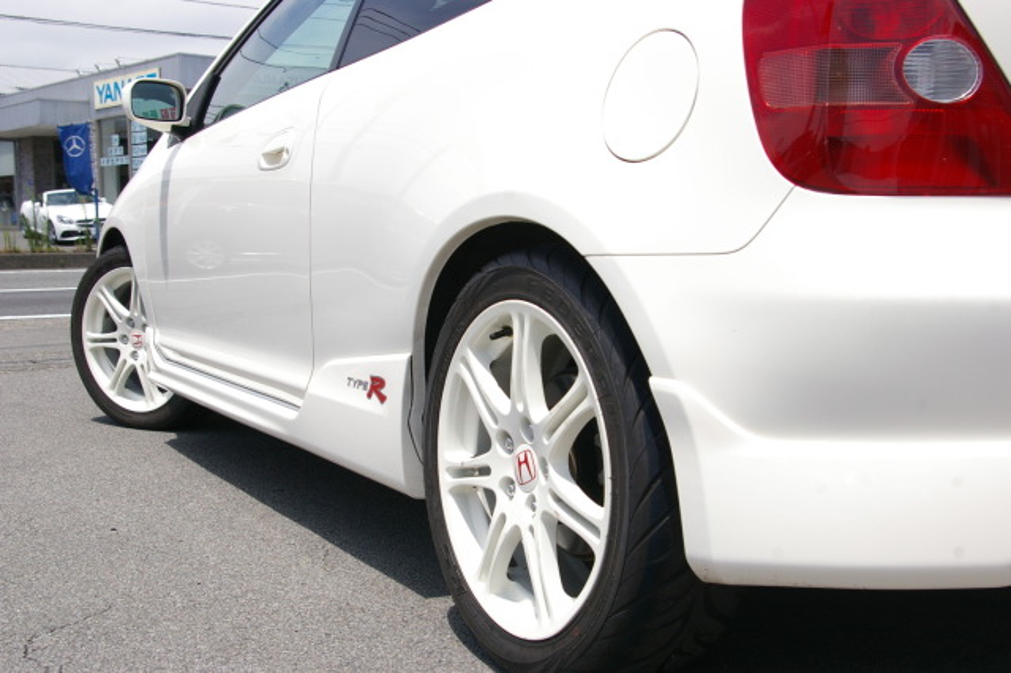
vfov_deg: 31.9
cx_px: 506
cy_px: 336
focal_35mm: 42
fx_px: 1179
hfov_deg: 46.4
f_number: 8
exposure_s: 1/350
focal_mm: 28
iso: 200
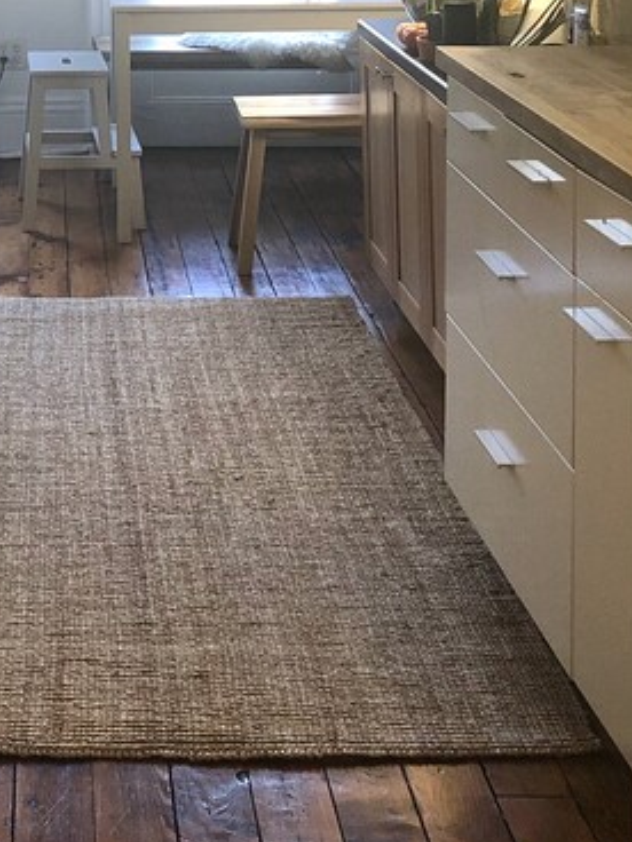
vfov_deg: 24.3
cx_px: -21
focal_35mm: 76
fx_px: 1850
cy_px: -32
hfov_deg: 18.8
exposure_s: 1/30
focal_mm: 3.99
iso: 40
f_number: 1.8
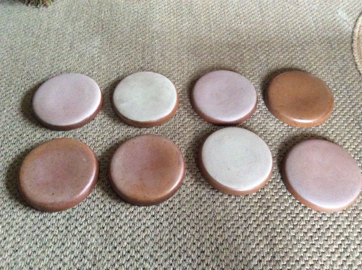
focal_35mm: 32
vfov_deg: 44.1
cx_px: 181
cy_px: 135
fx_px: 334
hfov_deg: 56.9
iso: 640
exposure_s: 1/17
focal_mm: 3.3
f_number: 2.4
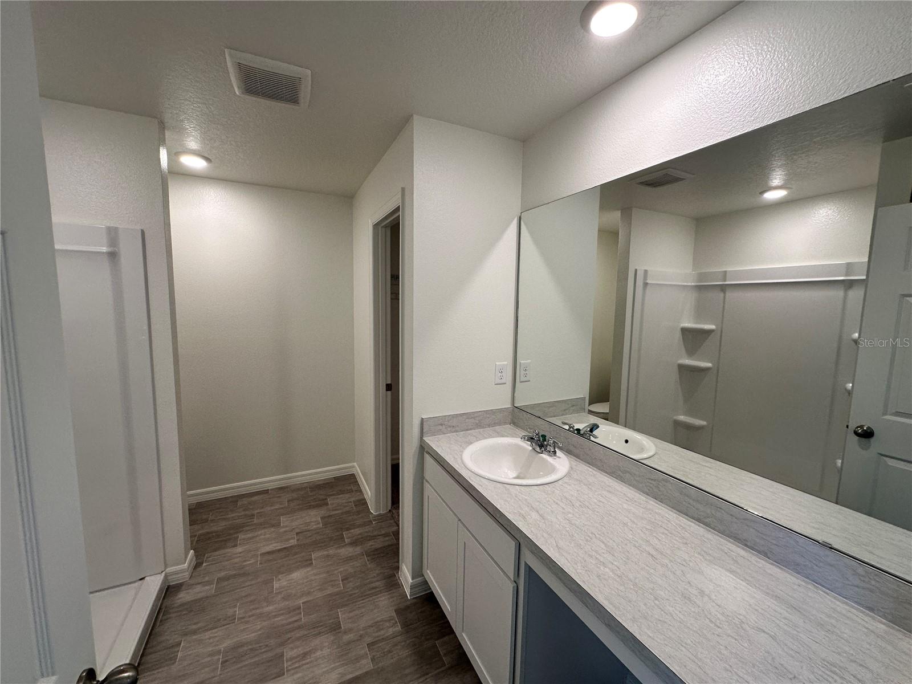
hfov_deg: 102.1
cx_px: 456
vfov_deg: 85.7
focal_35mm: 14
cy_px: 342
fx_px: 369
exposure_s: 1/120
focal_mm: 2.22
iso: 125
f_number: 2.2
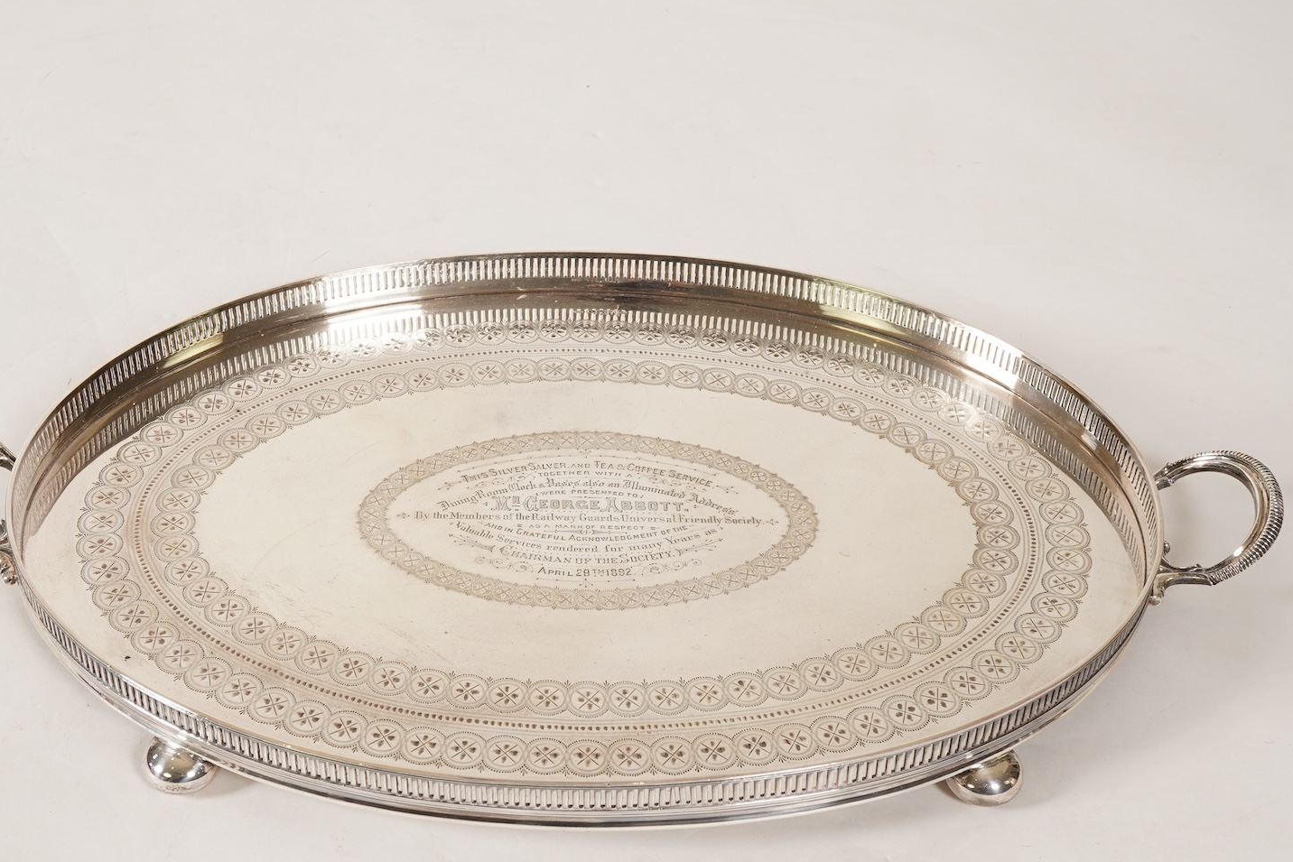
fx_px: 1904
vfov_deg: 25.5
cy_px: 474
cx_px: 586
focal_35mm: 53
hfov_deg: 37.5
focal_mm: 30
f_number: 16
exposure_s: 1/125
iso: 400
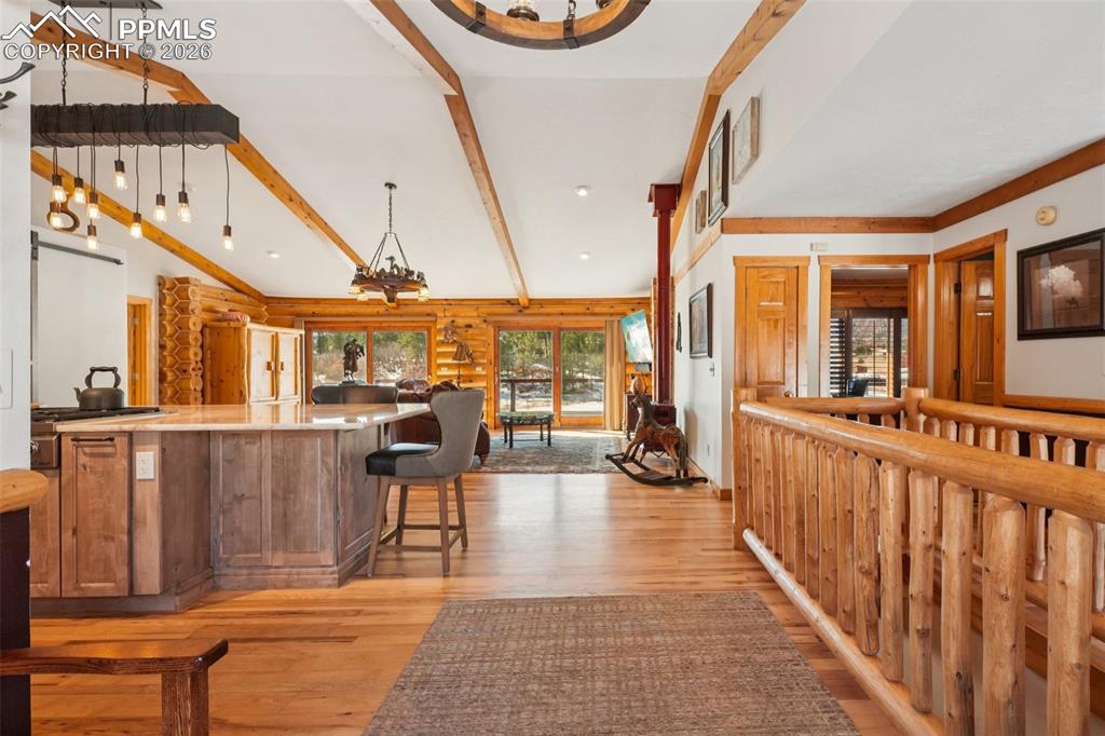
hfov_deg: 95.0
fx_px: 506
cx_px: 552
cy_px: 368
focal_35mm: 16
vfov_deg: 72.0
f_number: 8
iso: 250
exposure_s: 1/30
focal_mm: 11
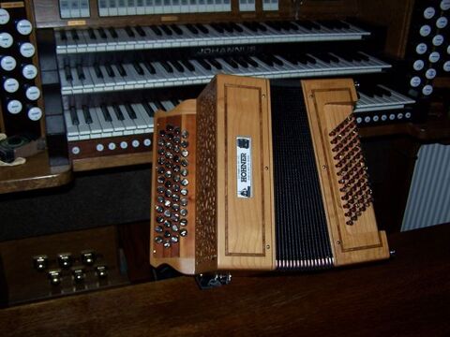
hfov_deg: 49.0
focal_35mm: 38
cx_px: 225
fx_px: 494
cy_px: 168
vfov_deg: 37.7
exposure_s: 1/60
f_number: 2.8
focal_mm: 6.3
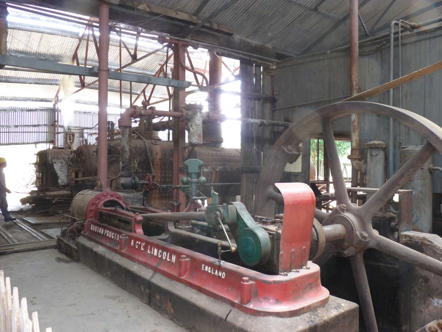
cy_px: 166
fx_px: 370
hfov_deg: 61.7
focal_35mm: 29
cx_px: 221
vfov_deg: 48.2
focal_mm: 5.2
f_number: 3
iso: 160
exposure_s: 1/30
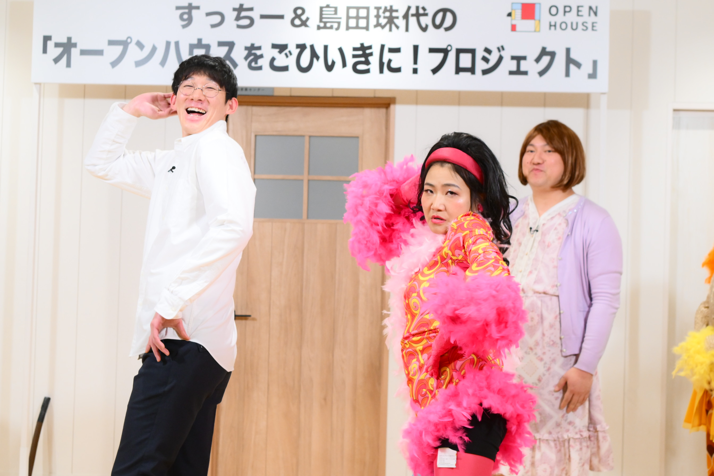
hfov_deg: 30.1
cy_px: 238
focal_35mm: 67
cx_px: 357
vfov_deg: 20.3
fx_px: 1329
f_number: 4
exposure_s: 1/200
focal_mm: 45
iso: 1600
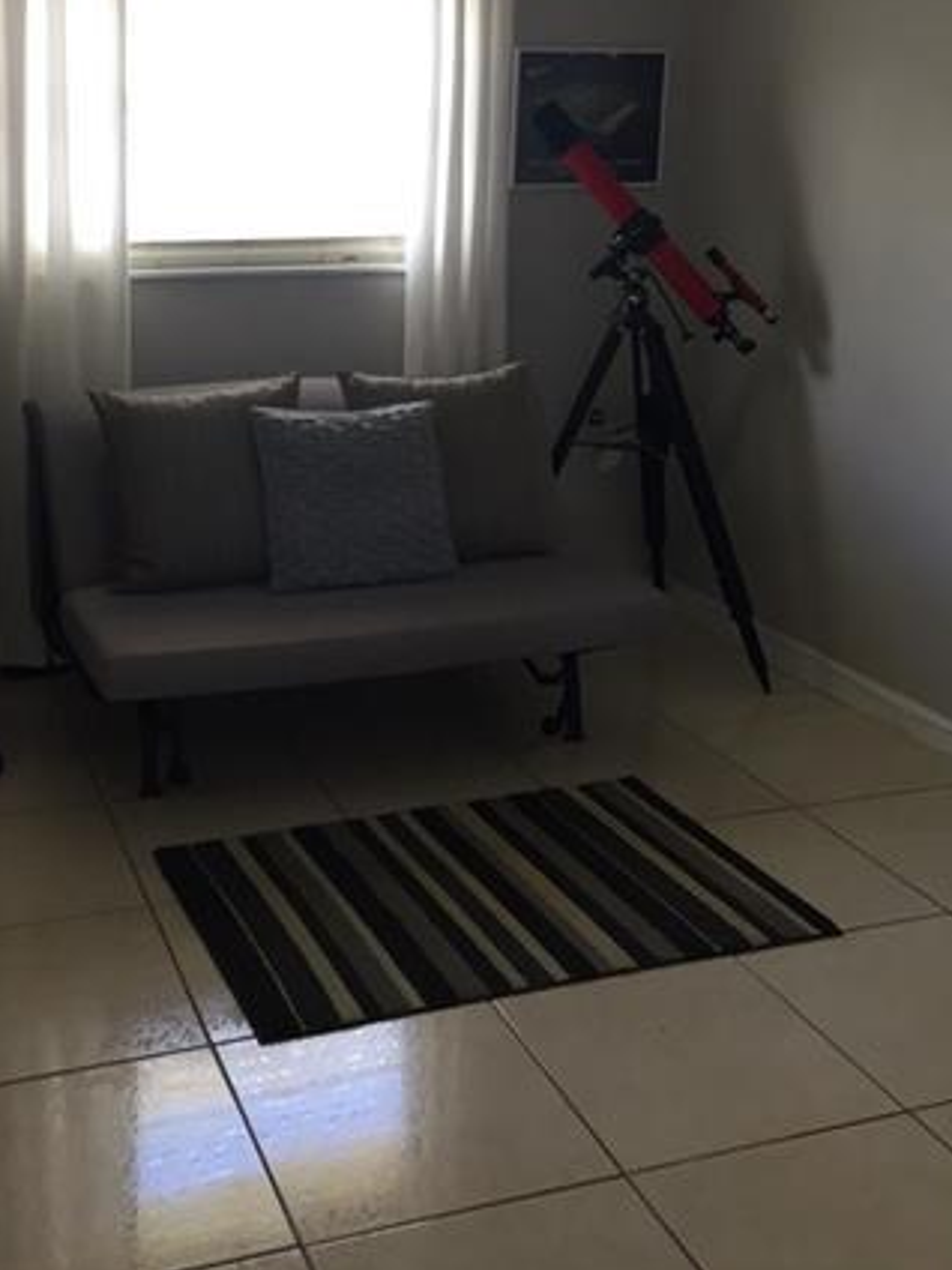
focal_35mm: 41
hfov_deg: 34.8
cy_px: 383
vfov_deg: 44.8
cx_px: 308
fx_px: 1503
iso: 64
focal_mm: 4.15
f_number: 2.2
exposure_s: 1/30
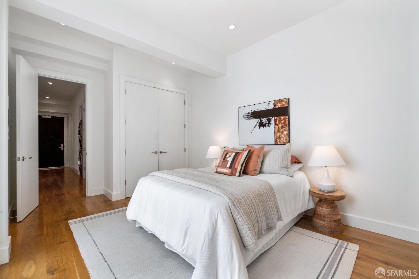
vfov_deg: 75.4
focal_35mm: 16
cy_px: 140
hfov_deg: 98.6
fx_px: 180
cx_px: 210
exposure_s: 1/30
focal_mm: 15.5
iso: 400
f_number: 9
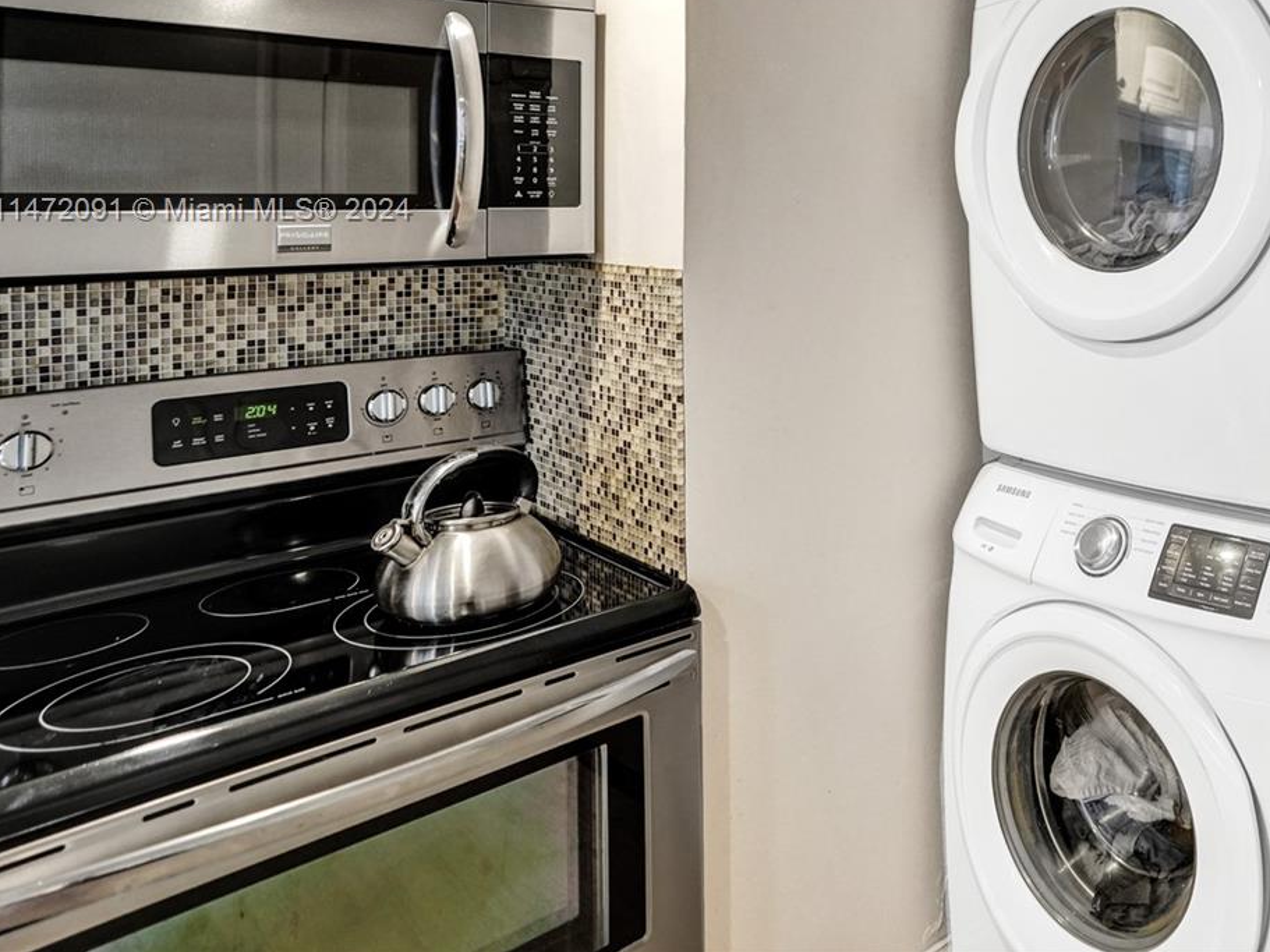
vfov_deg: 48.9
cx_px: 1080
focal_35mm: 27
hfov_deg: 58.3
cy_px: 213
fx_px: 990
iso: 1600
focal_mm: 16
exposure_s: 1/50
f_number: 2.8
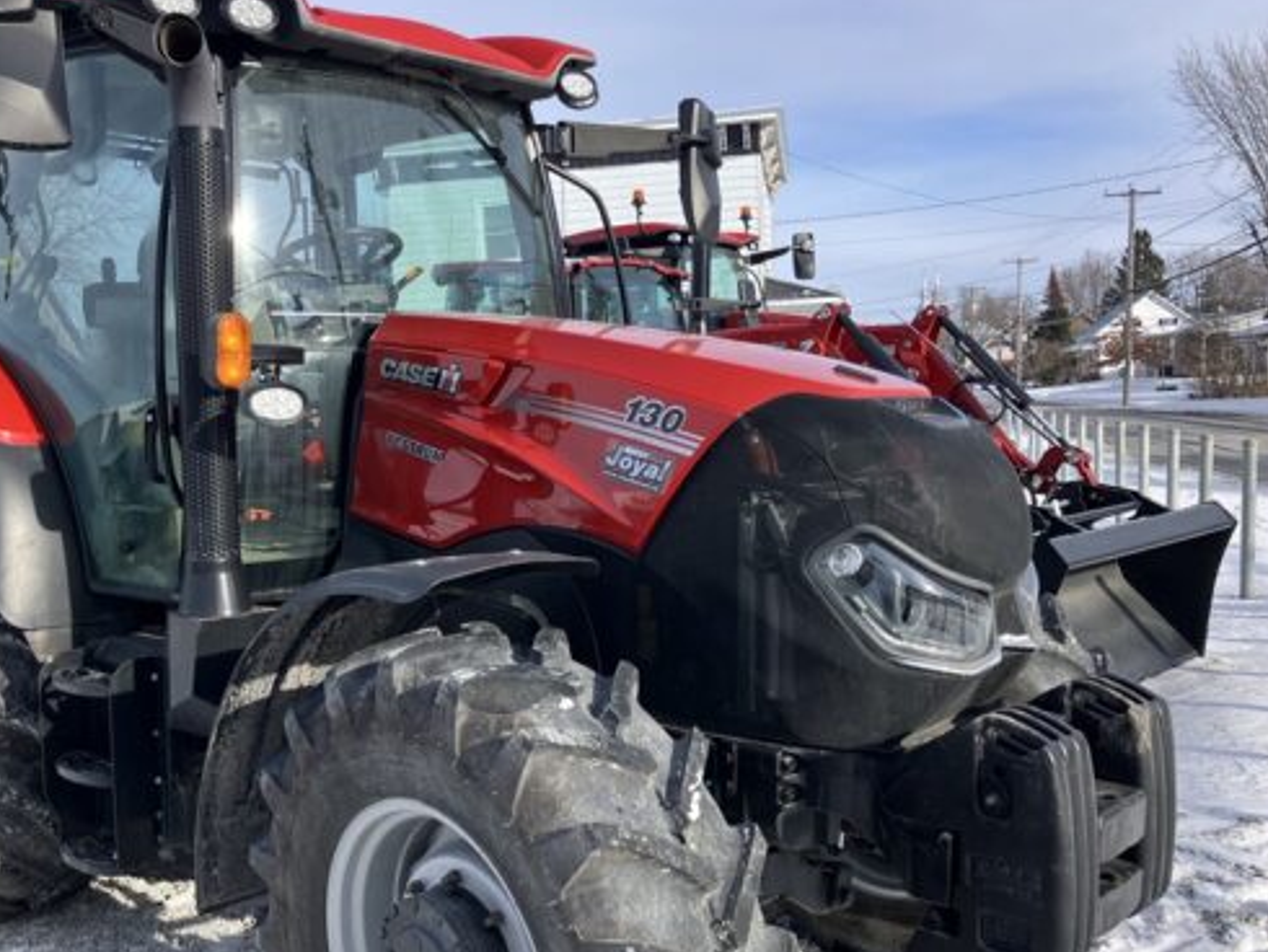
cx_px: 496
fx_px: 1283
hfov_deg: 52.2
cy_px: 520
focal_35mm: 35
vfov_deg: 40.7
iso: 32
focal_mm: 3.99
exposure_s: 1/972
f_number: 1.8
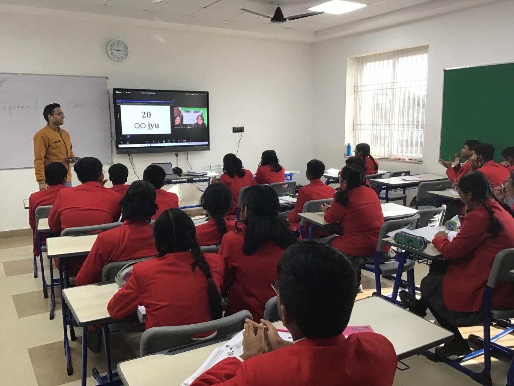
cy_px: 193
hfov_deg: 58.4
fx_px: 460
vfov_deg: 45.4
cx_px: 257
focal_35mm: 31
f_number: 2.4
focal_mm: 3.3
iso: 50
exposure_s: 1/33
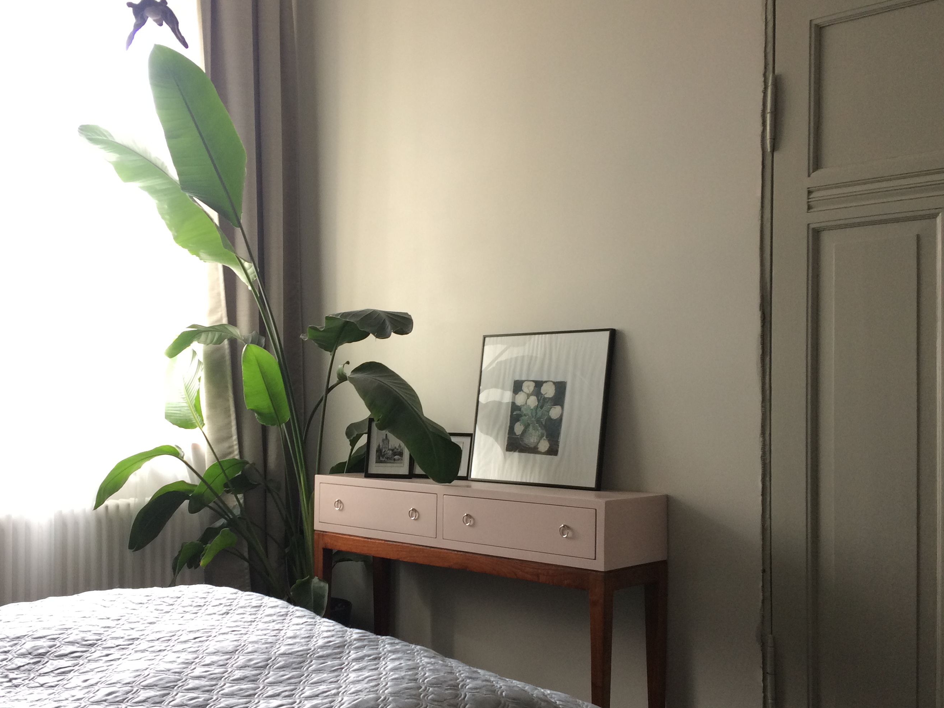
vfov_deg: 39.5
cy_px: 415
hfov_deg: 50.9
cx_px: 359
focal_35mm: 36
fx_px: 982
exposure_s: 1/33
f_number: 2.2
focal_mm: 4.15
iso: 64
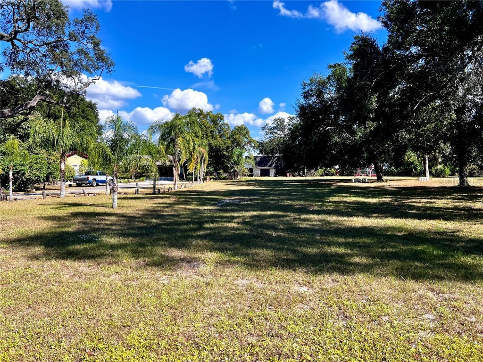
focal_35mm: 26
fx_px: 363
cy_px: 181
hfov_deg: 67.3
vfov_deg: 53.1
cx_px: 242
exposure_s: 1/1869
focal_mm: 5.7
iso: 50
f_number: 1.5
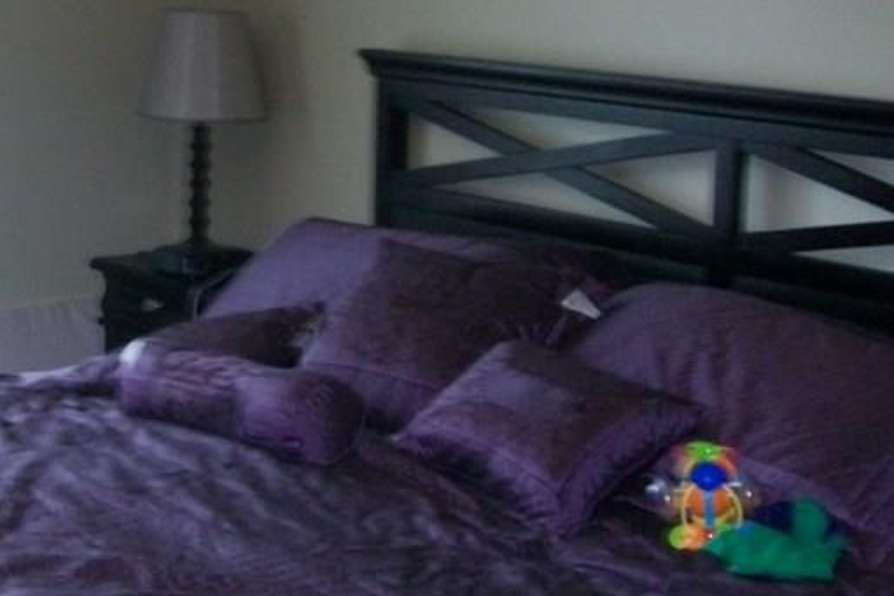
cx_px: 166
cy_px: 154
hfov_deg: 26.4
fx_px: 1863
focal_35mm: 75
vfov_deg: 18.1
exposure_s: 1/60
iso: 160
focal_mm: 6
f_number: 2.7
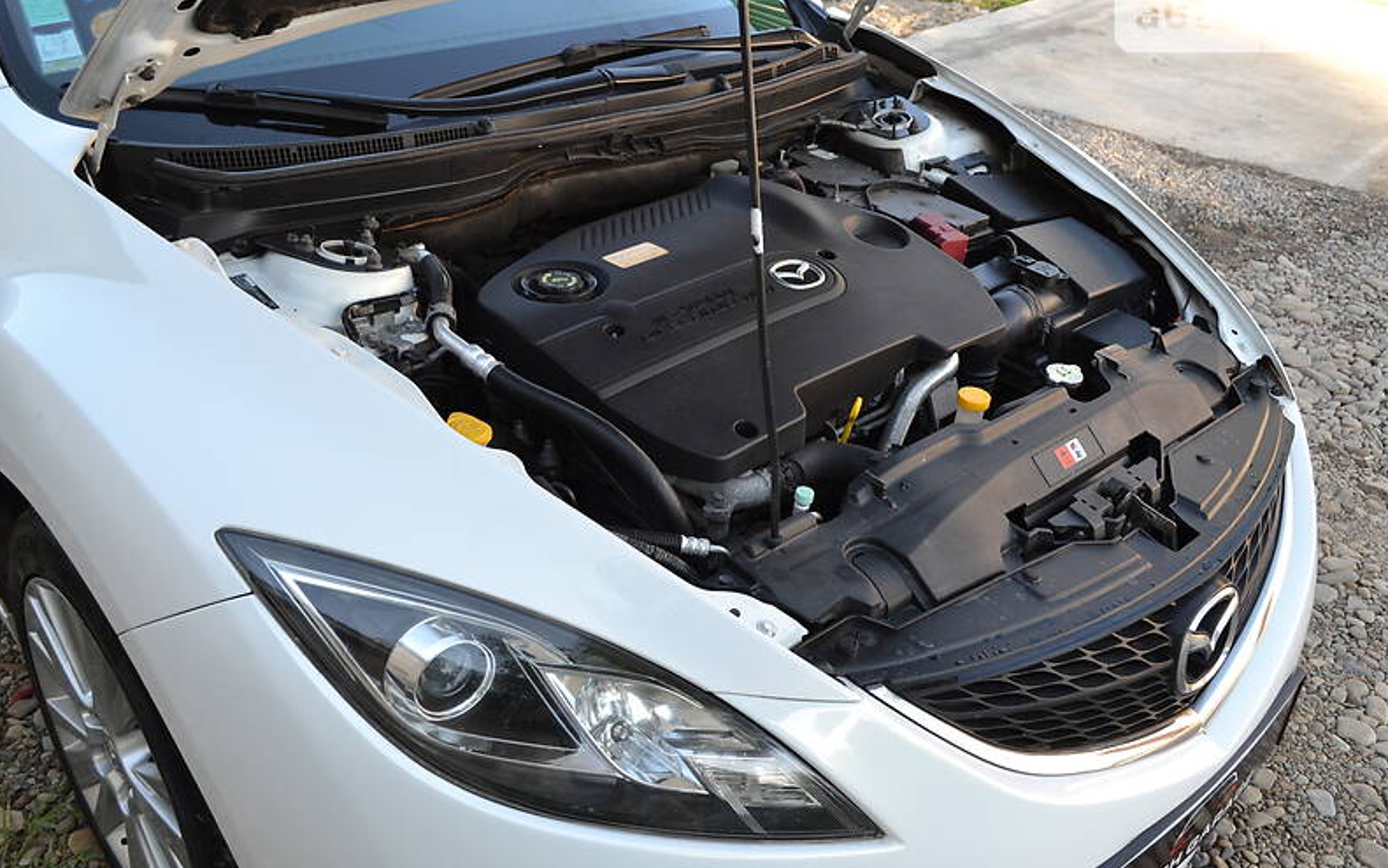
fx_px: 1287
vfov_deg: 37.3
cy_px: 423
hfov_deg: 56.7
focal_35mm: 34
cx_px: 691
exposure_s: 1/125
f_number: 5.6
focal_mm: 22
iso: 320
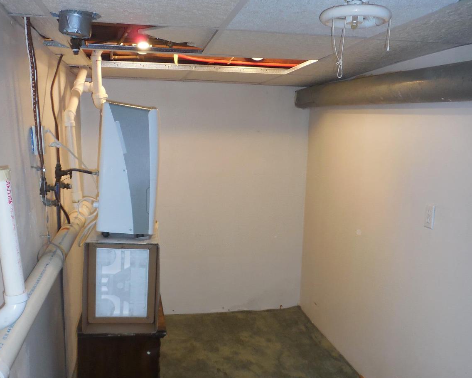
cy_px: 237
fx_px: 461
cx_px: 236
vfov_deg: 44.2
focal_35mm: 33
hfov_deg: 54.2
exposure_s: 1/25
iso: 200
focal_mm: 4.5
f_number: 3.7
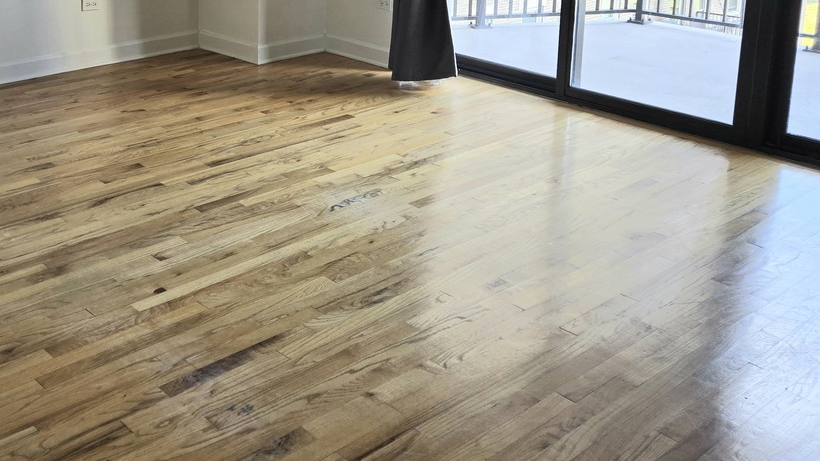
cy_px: 30
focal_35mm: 44
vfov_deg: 26.1
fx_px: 957
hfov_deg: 45.3
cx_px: 237
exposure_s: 1/120
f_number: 1.8
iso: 50
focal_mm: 5.4
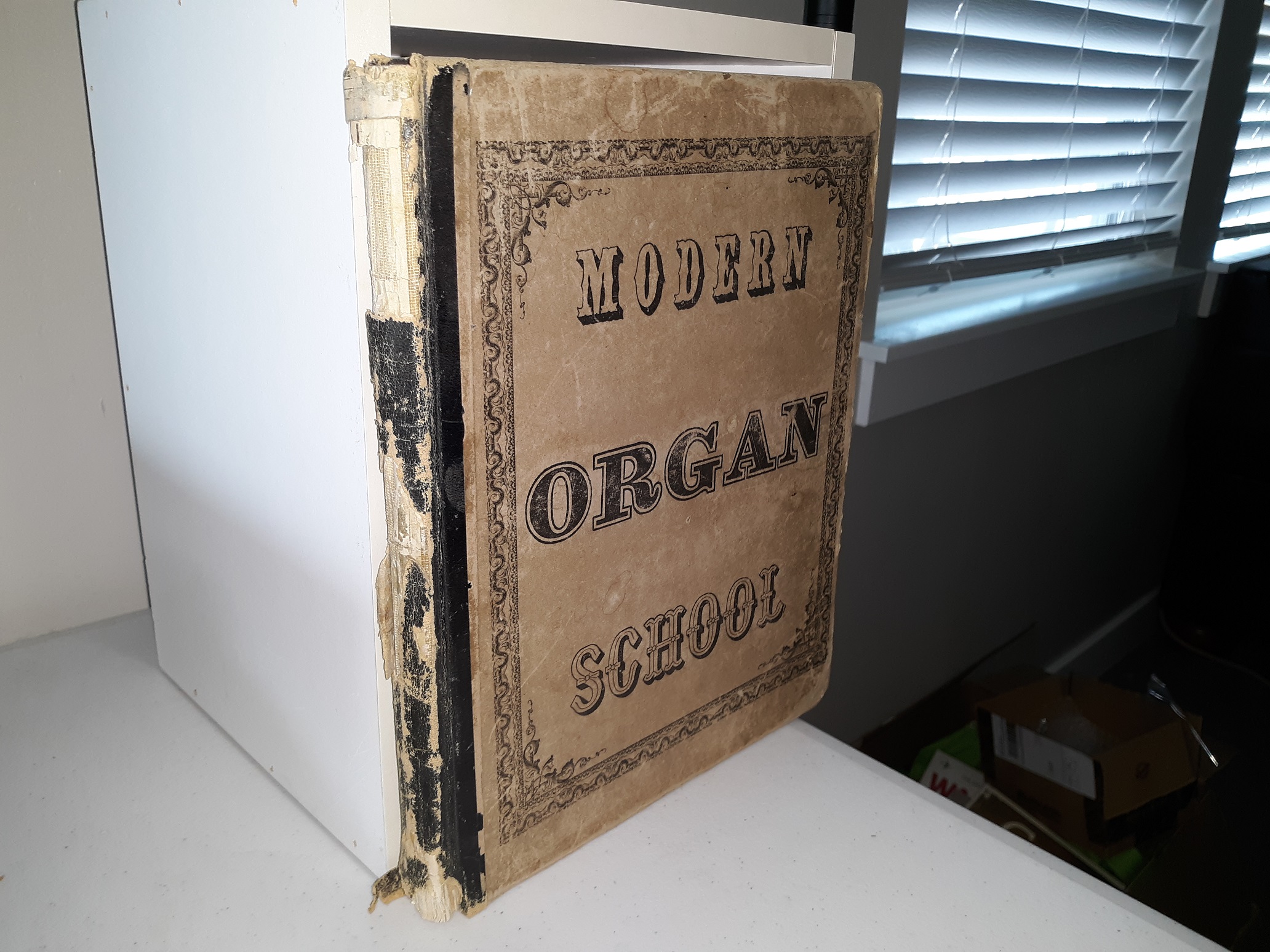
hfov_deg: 63.4
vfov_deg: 49.7
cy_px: 476
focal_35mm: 28
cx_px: 635
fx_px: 1027
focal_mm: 3.7
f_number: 1.7
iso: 40
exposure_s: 1/40
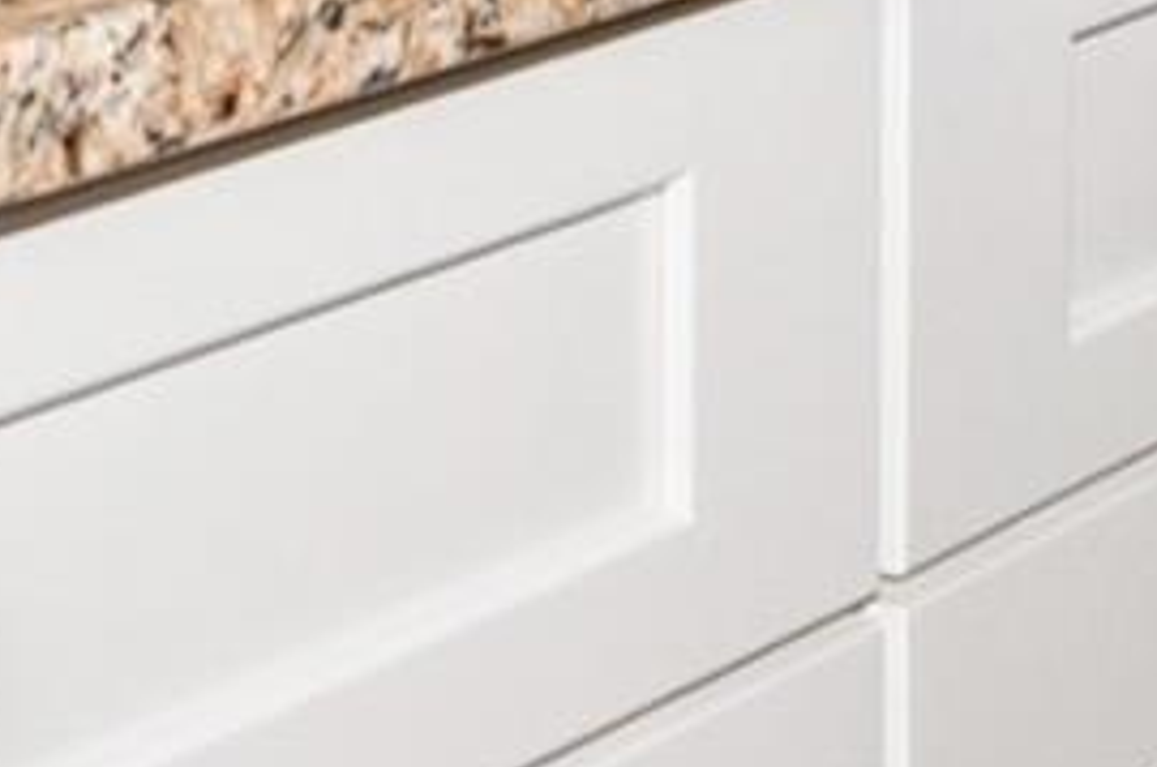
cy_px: -1174
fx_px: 4741
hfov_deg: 13.9
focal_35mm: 148
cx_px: 651
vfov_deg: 8.4
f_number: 8
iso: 200
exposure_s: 1/60
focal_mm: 13
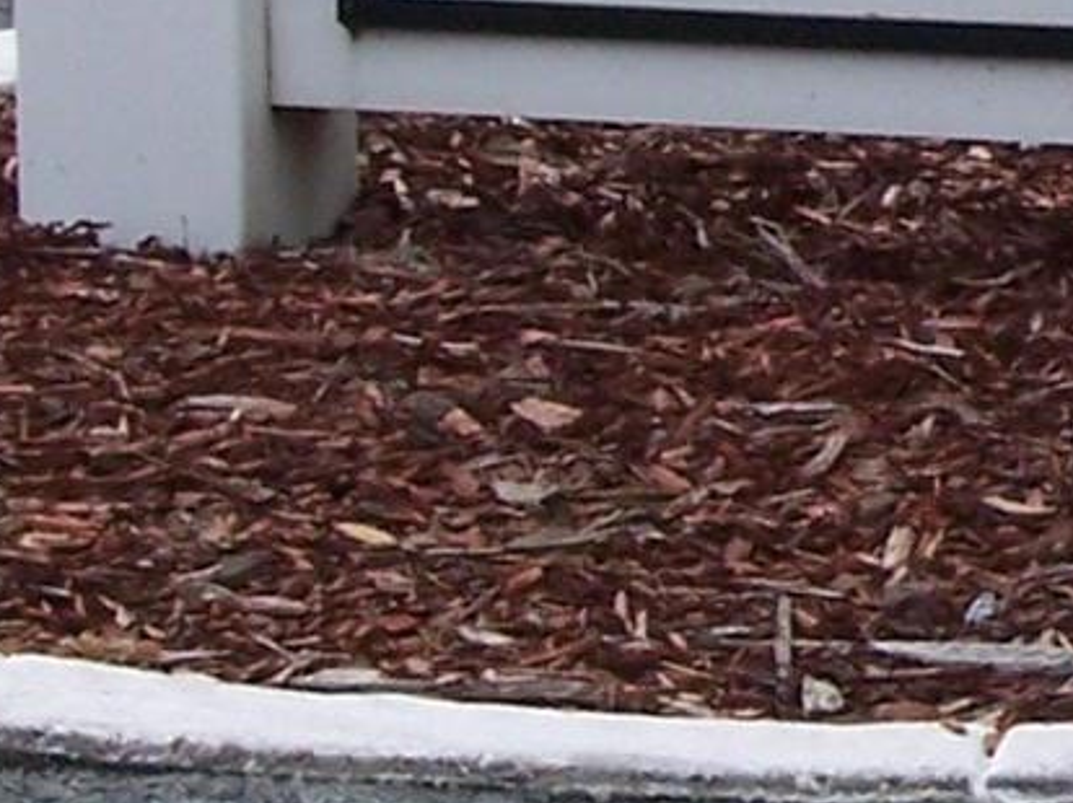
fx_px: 11214
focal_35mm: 362
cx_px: 1931
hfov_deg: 5.4
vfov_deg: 4.1
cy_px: -718
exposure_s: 1/250
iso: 100
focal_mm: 13.3
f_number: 4
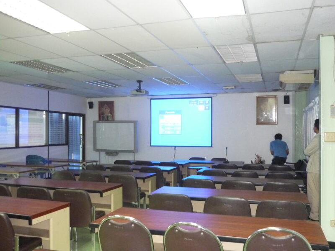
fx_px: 319
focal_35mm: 33
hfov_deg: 55.4
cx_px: 168
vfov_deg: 42.9
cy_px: 126
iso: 640
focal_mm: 5.5
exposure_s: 1/30
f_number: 2.8
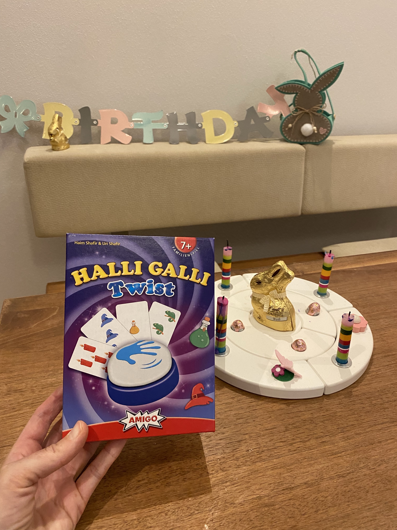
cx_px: 198
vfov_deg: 67.3
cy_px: 265
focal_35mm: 26
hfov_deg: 53.1
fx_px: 398
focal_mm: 4.25
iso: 320
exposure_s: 1/50
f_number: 1.8
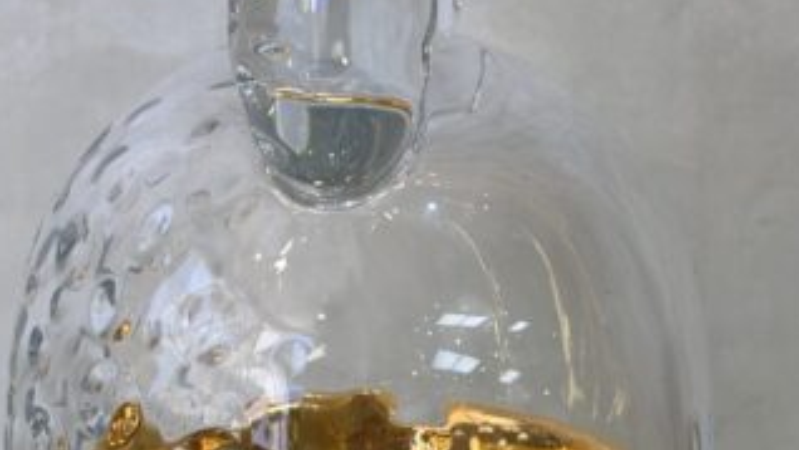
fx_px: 2013
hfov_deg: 22.4
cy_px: 361
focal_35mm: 95
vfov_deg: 12.7
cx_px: 352
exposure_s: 1/100
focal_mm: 5.96
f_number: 1.6
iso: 50
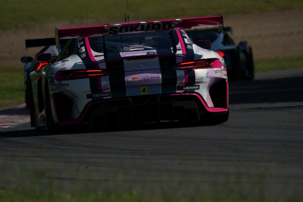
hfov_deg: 3.4
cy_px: 101
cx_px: 152
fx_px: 5050
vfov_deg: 2.3
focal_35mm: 600
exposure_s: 1/1000
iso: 200
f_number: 10
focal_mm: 600
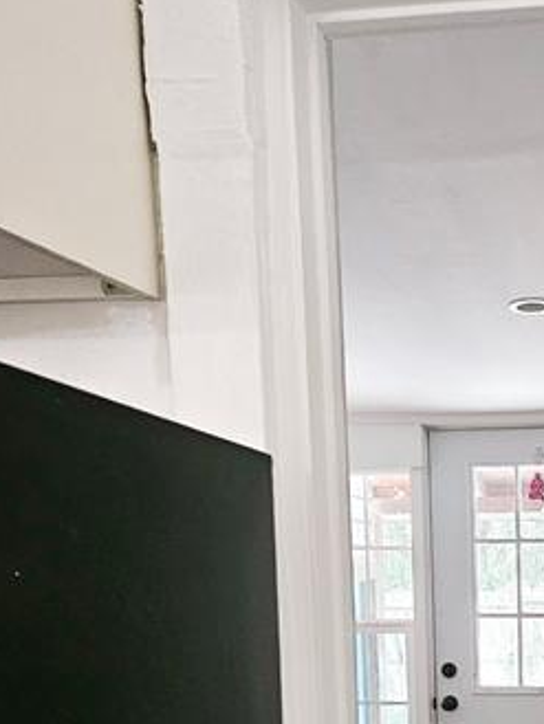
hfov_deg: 24.5
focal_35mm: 56
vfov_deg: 32.1
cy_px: 691
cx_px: 588
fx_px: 1173
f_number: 1.8
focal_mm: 5
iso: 800
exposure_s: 1/60
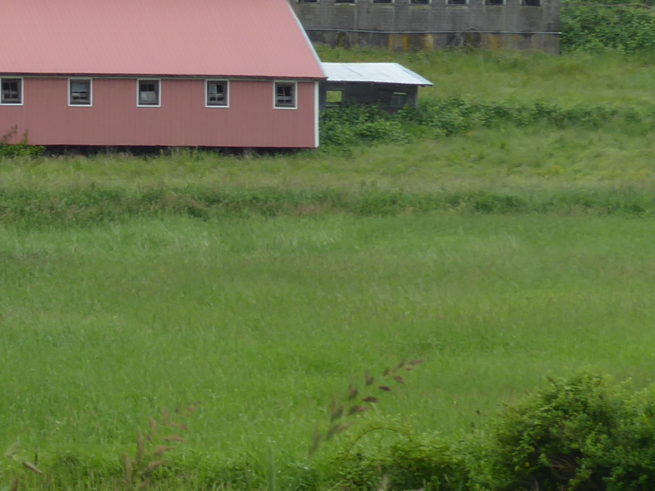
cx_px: -19
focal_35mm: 377
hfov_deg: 5.2
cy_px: 4
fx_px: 7134
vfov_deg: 3.9
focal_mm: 22.3
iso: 80
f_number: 5.2
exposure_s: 1/80
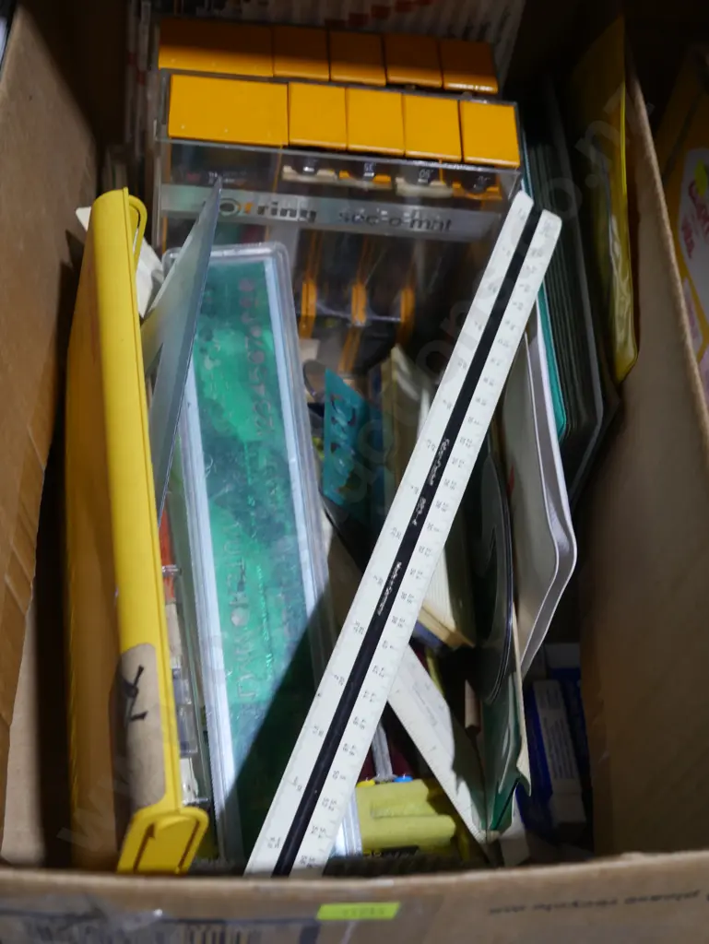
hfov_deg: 29.1
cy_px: 472
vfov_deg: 38.2
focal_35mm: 50
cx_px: 354
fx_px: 1364
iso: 640
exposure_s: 1/60
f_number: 5.3
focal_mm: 25
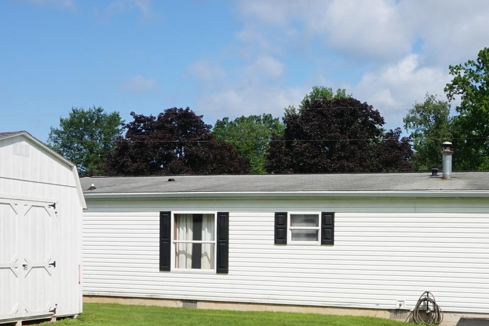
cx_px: 383
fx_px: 720
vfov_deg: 24.9
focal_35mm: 53
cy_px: 278
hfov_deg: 36.4
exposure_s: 1/100
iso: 100
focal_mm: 16
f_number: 14
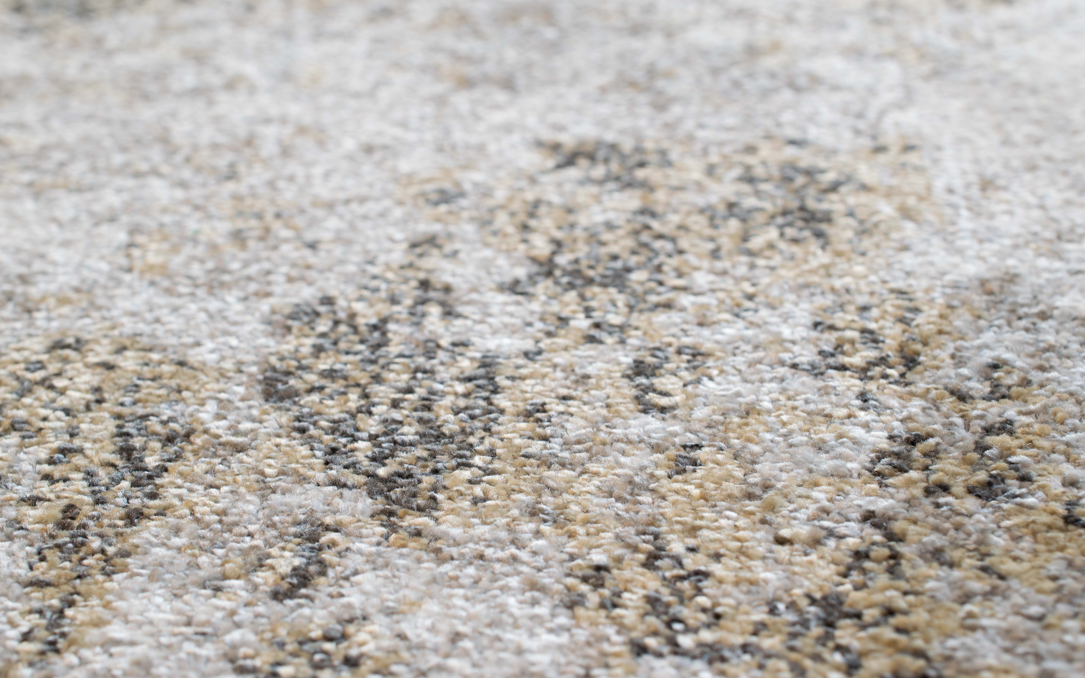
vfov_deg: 21.0
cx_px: 542
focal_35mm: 62
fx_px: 1833
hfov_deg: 33.0
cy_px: 328
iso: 100
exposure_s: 1/8
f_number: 8
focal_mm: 40
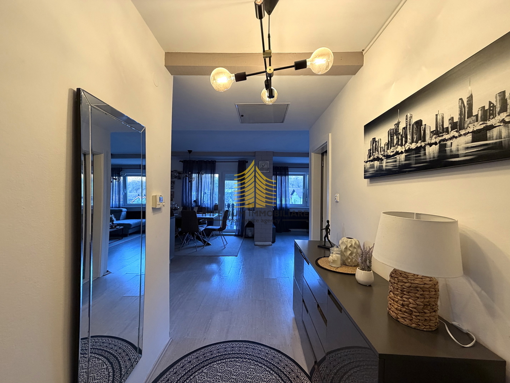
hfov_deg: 102.1
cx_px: 255
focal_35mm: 14
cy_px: 192
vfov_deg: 85.7
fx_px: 206
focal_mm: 2.22
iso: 320
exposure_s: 1/100
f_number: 2.2
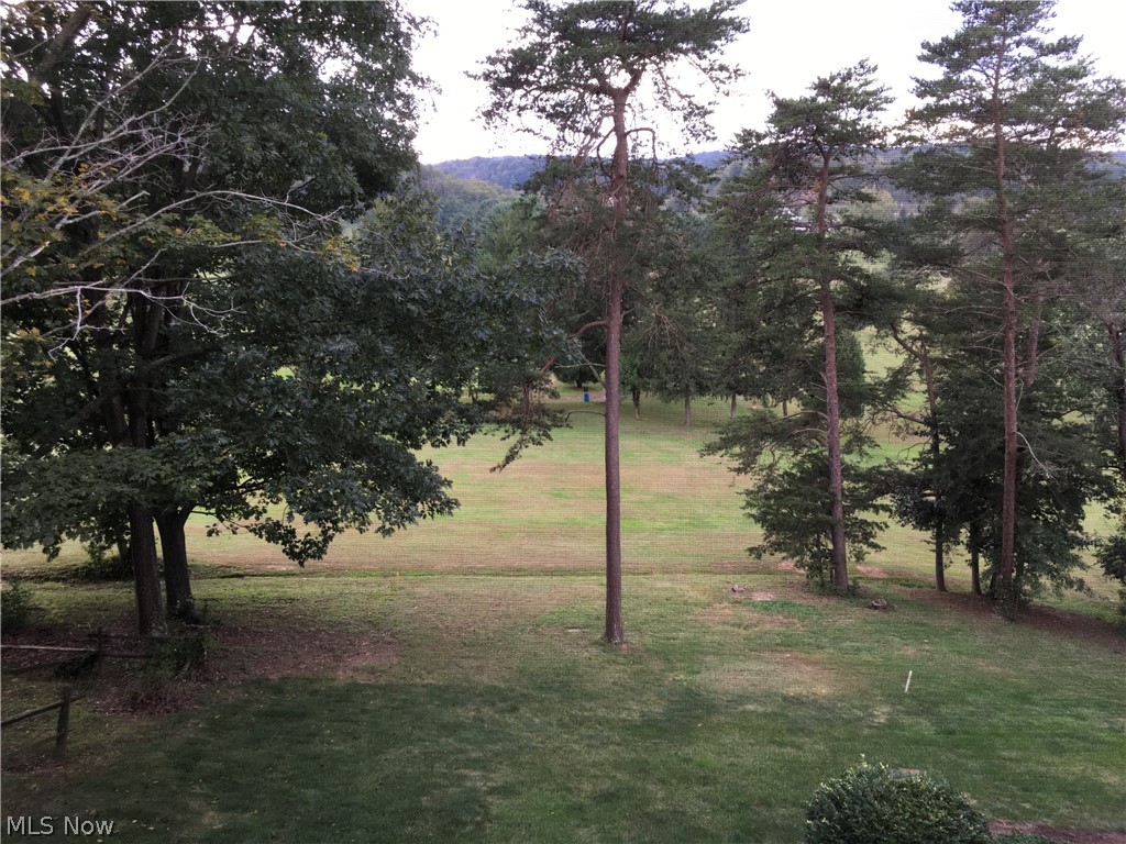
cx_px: 563
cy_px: 422
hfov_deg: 61.7
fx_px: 943
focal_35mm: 29
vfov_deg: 48.2
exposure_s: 1/120
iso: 40
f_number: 2.2
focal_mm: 4.15
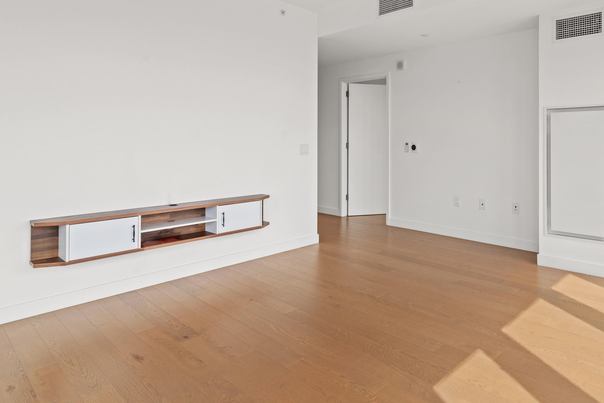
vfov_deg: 54.2
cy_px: 139
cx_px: 383
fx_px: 386
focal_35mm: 23
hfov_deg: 74.6
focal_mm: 16
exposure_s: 1/320
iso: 400
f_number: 8
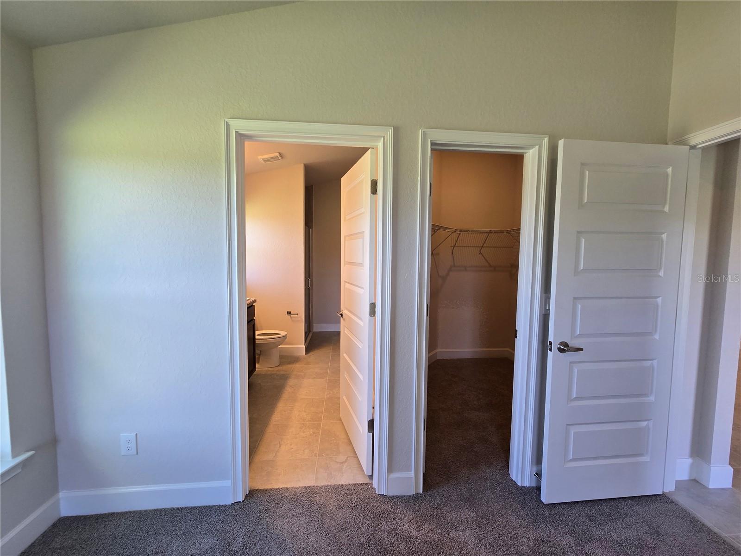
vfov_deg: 89.9
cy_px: 278
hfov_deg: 106.2
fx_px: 278
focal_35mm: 13
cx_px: 370
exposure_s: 1/100
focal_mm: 2.2
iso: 125
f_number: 2.2
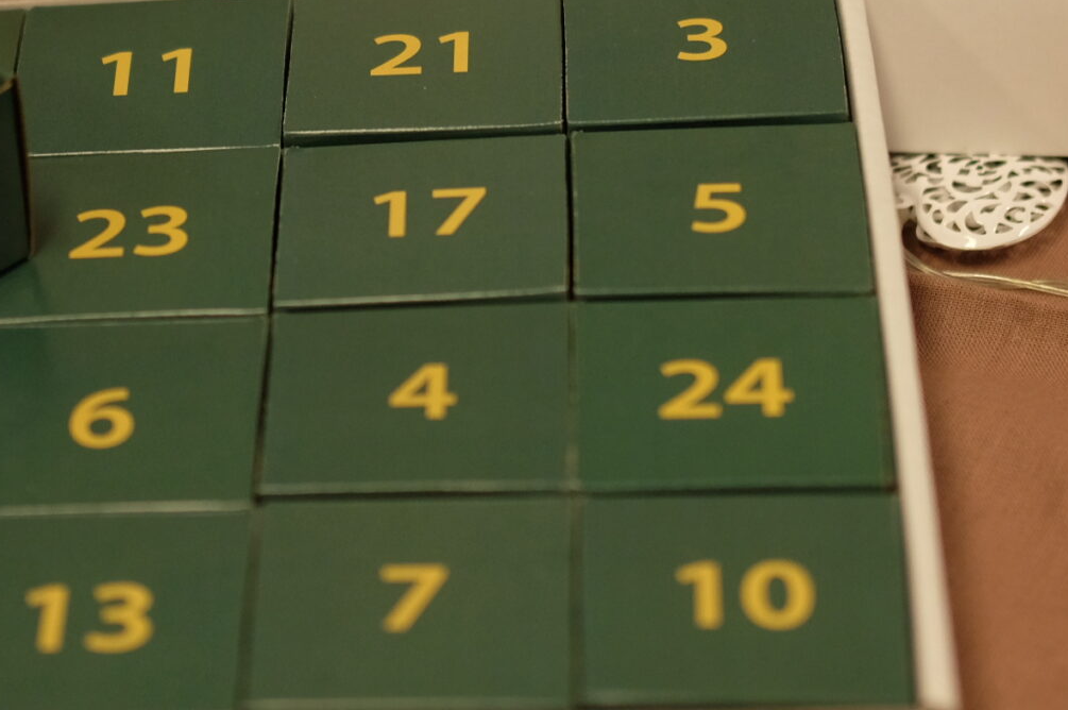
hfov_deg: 15.2
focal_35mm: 135
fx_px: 4001
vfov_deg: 10.0
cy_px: -27
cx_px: 383
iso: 640
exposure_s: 1/320
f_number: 2
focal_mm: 35
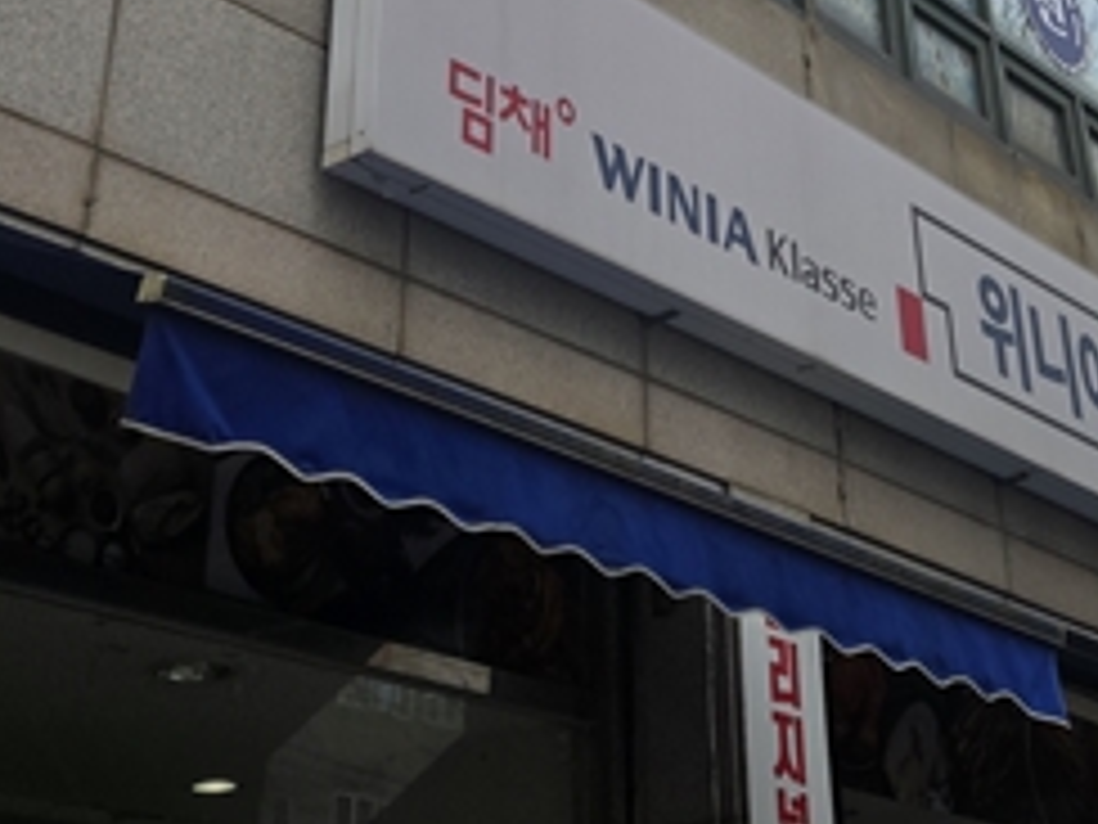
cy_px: -225
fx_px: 2157
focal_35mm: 68
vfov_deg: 20.0
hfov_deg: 28.4
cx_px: 706
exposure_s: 1/2921
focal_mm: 5.4
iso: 80
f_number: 1.8
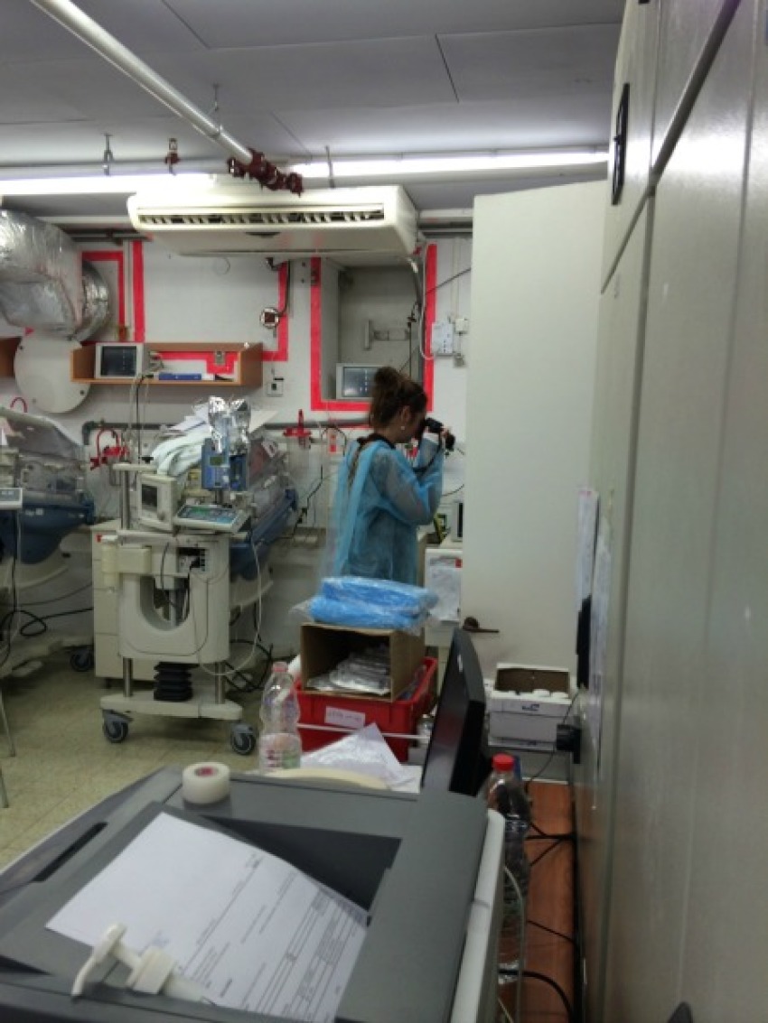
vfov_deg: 60.0
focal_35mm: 30
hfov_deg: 46.8
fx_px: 887
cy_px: 512
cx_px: 384
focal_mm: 4.12
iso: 50
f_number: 2.2
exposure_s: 1/50
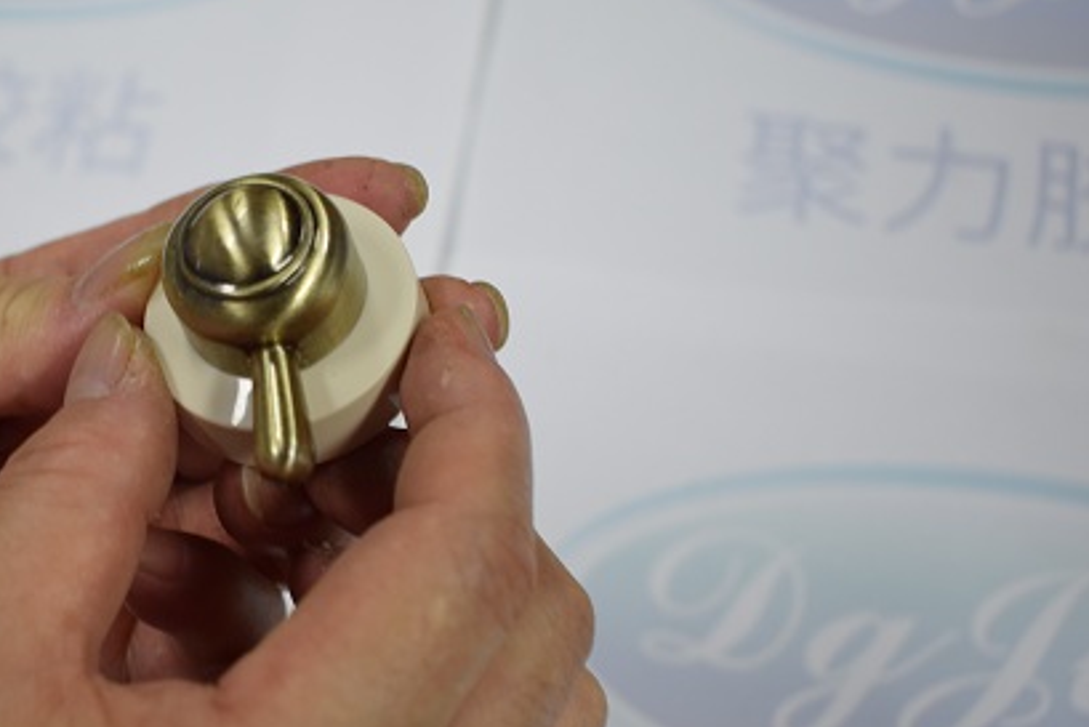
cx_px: 322
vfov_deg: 20.6
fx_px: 1997
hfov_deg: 30.2
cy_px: 466
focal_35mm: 66
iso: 250
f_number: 5
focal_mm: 30
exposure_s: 1/20
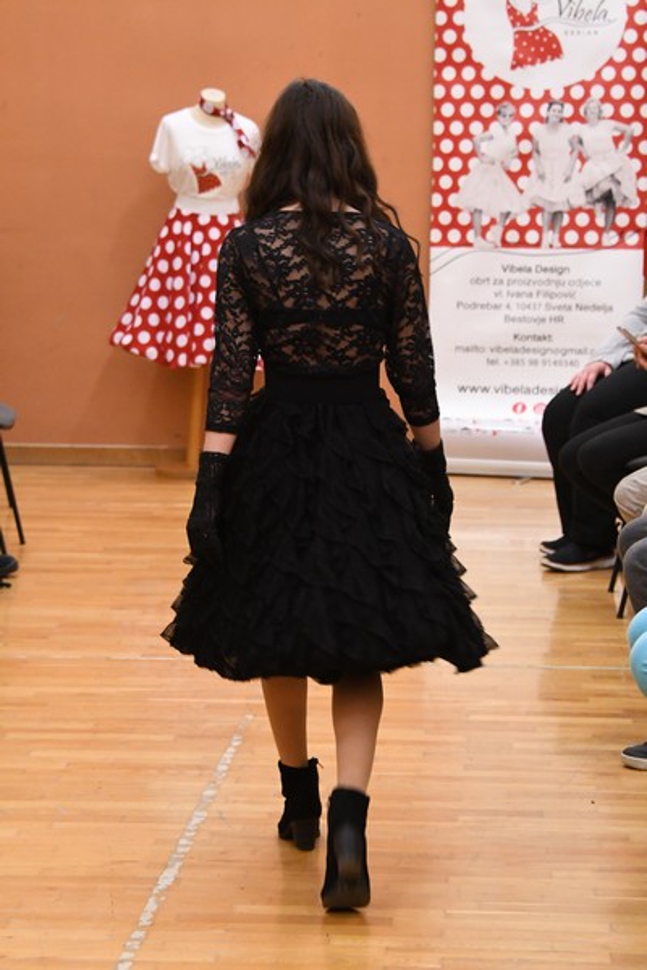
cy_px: 485
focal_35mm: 117
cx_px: 324
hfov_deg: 11.7
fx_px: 3154
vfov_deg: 17.5
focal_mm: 78
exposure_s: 1/80
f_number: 5
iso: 5000
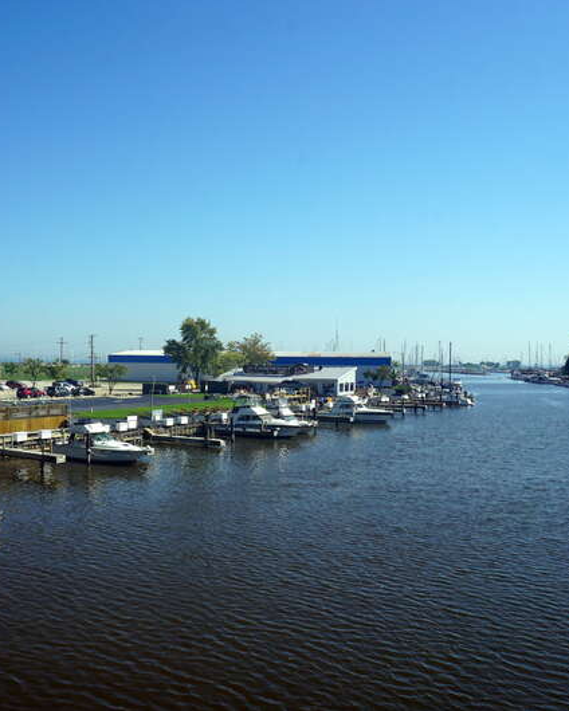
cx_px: 160
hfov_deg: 42.3
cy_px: 355
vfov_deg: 52.8
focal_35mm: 34
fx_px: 716
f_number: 11
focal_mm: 16
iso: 100
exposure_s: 1/200
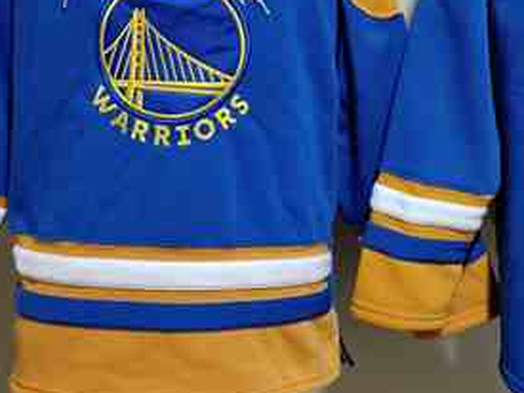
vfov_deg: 24.2
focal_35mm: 59
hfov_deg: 31.9
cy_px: 45
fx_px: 893
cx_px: 413
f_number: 1.89
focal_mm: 5.42
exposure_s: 1/33.3
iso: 425
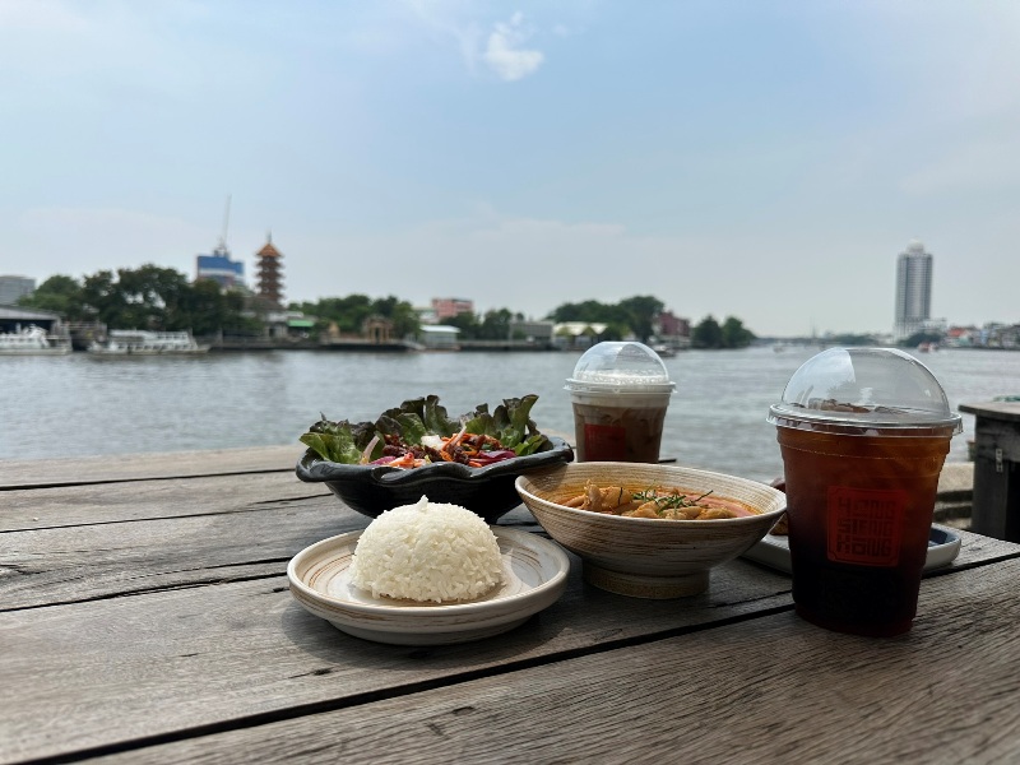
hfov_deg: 71.6
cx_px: 510
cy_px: 382
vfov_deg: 56.8
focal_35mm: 24
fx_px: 707
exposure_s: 1/6623
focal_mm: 6.86
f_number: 1.78
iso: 80
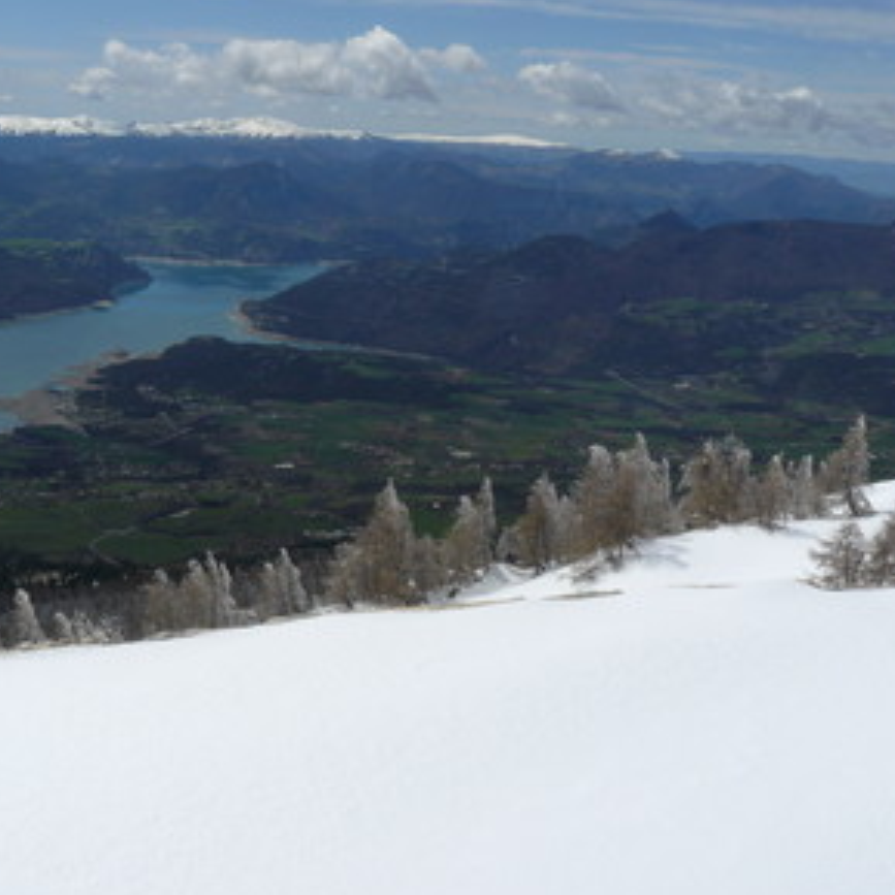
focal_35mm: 44
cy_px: 458
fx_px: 1287
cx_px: 322
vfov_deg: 38.3
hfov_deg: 38.0
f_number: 8
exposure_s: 1/640
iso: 100
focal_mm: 6
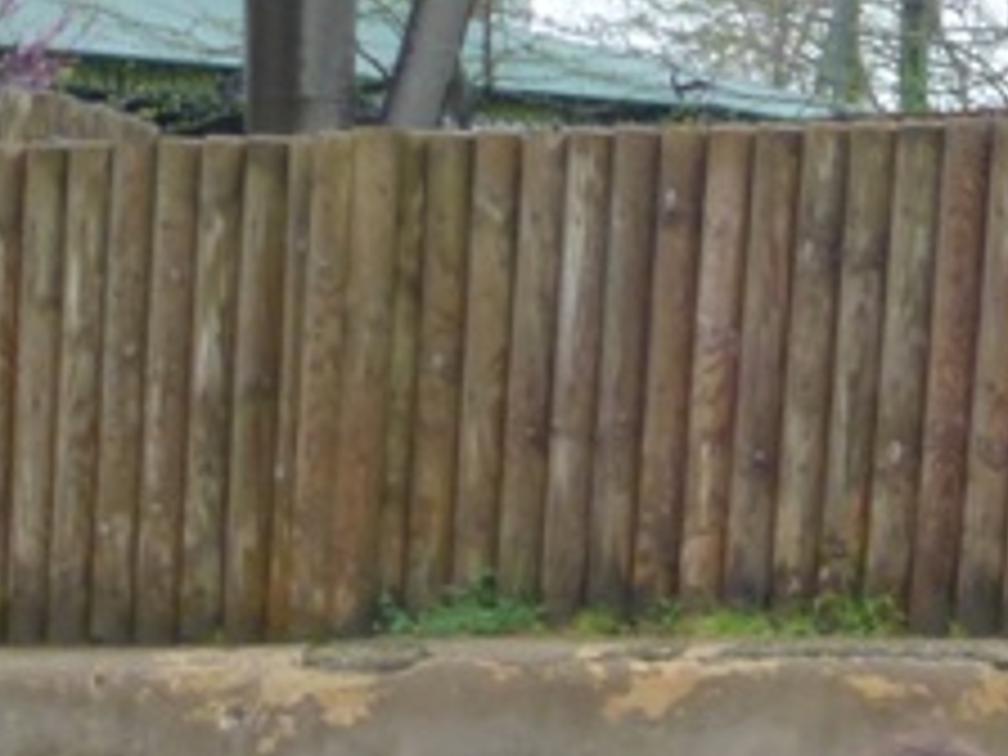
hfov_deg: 5.6
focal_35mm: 348
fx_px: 10134
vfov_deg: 4.3
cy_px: 873
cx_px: 1904
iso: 100
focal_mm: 13.6
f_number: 4.7
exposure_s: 1/80
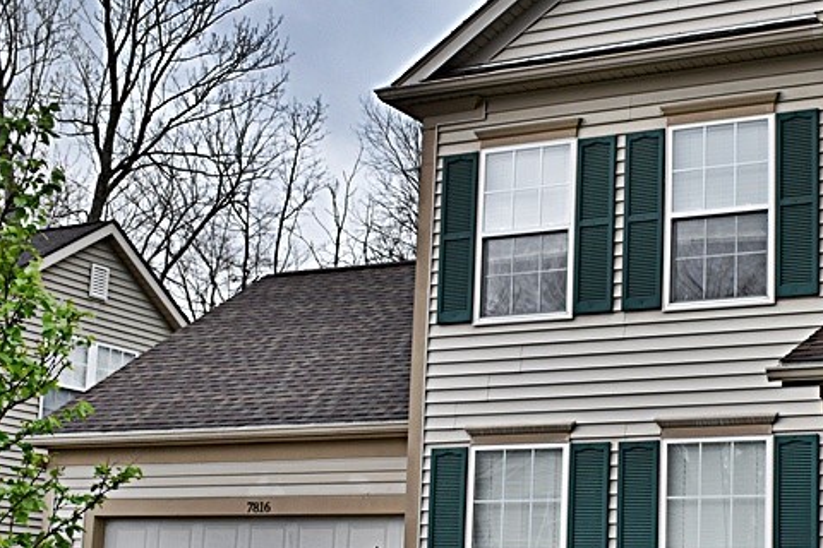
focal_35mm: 64
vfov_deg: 21.1
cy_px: 379
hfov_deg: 30.6
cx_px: 660
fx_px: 1463
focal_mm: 20
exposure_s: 1/250
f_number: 5
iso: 400
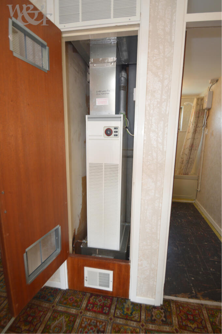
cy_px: 167
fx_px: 160
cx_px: 111
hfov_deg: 69.6
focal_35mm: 17
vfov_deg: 92.5
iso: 400
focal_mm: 11.5
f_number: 4
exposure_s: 1/60
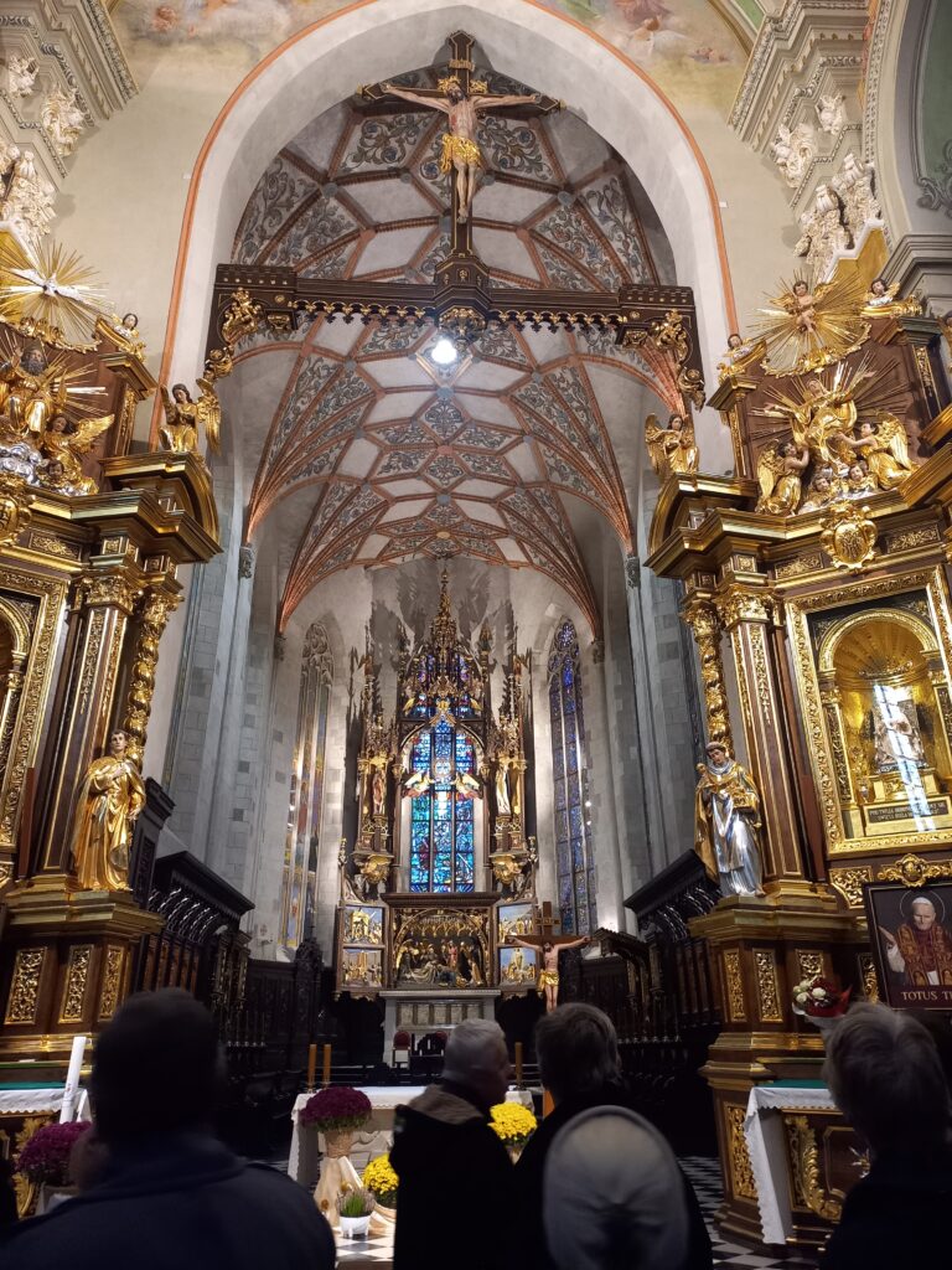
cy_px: 635
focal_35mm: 25
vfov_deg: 69.4
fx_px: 917
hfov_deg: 54.9
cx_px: 476
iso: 400
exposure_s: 1/24
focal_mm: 4.65
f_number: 1.8
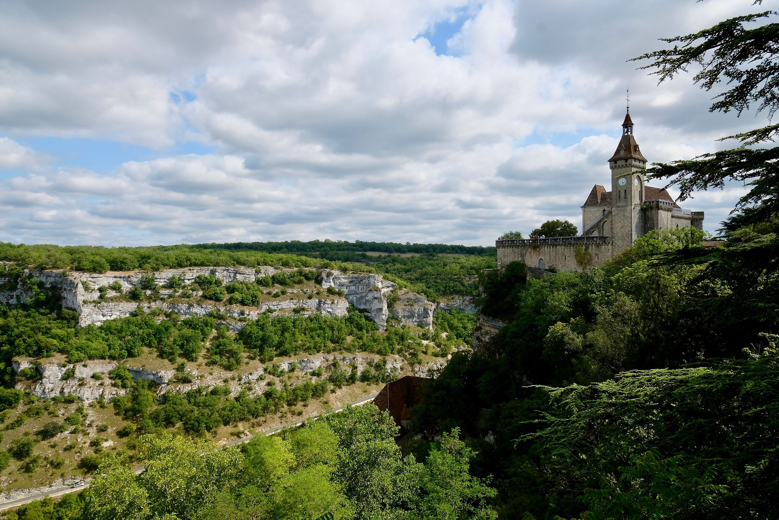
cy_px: 260
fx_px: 498
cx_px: 390
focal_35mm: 23
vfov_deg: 55.1
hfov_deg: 76.1
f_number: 14
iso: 400
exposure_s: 1/220
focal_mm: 15
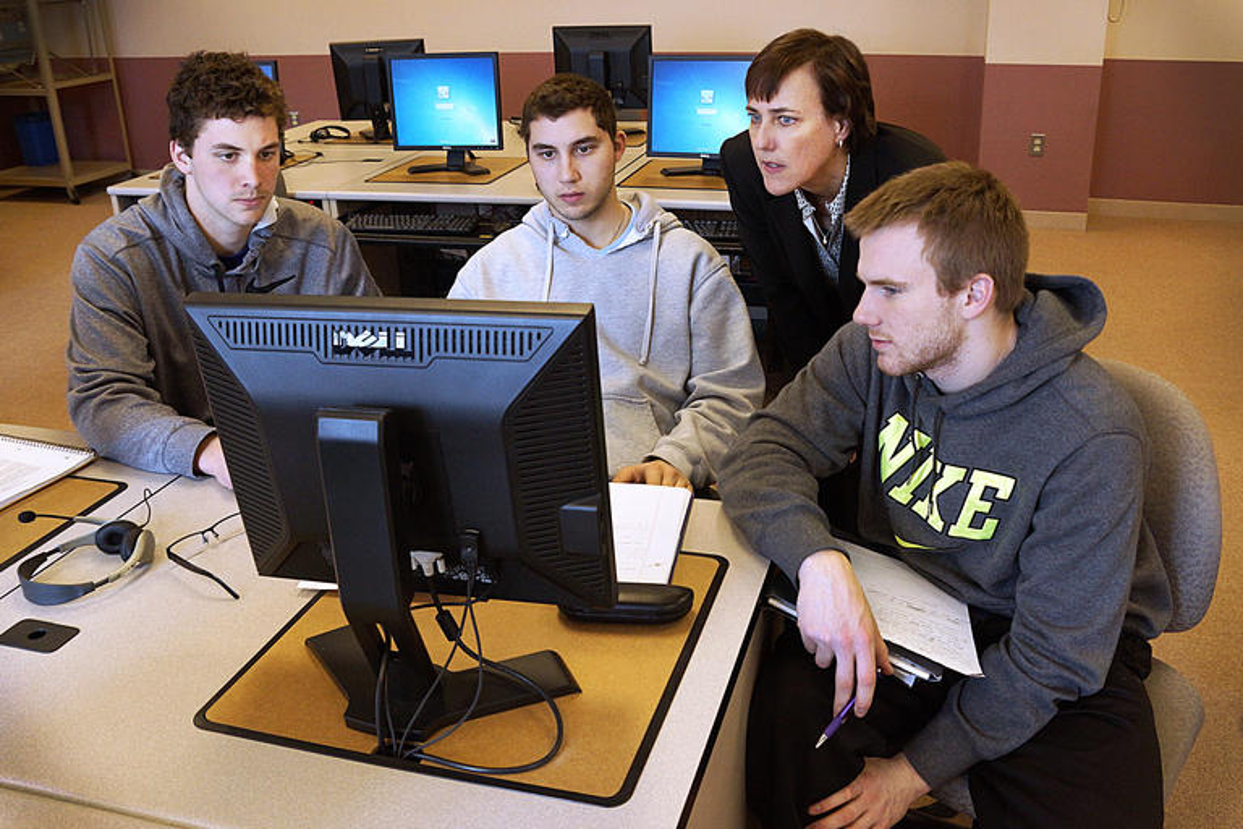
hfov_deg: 61.9
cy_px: 414
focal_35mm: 30
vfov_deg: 43.6
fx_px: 1036
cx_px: 622
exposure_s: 1/100
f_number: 4.5
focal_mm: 20
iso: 800
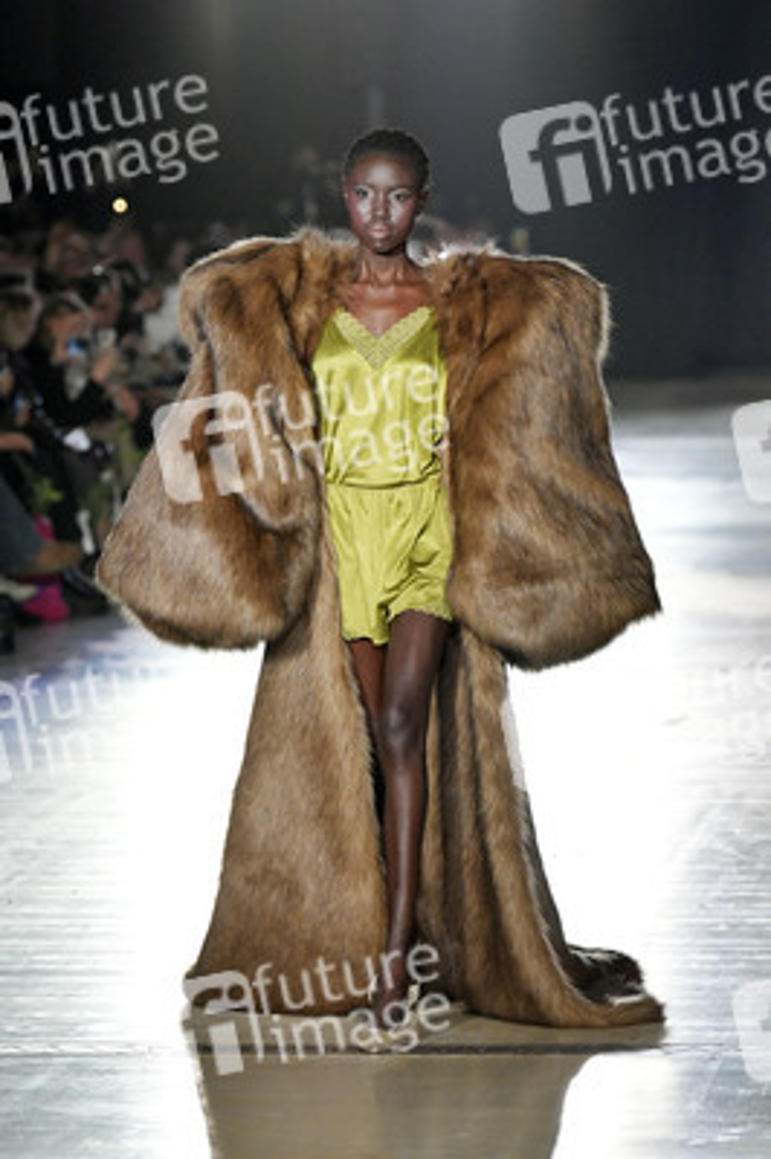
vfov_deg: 11.8
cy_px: 580
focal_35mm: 175
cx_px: 386
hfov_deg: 7.8
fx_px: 5631
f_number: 5
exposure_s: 1/500
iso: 3200
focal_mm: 175
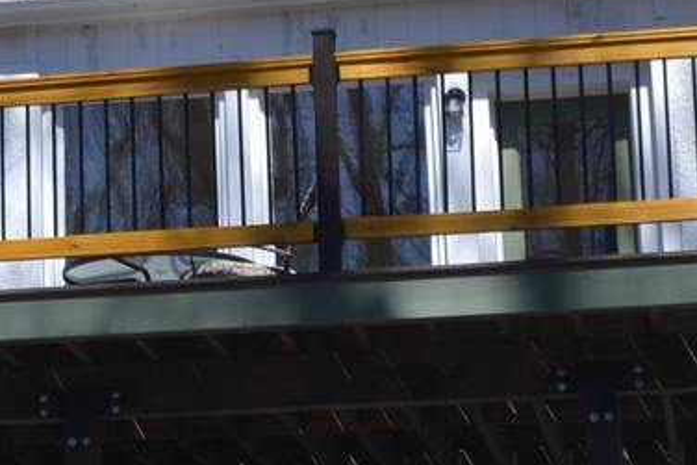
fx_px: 2847
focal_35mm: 147
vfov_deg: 9.3
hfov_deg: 13.7
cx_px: -44
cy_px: -3
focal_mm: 18
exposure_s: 1/250
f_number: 8
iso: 100
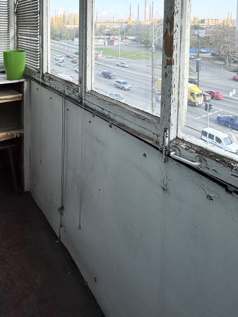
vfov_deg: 56.4
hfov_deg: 49.5
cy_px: 43
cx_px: 96
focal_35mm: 28
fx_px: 257
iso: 40
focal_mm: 2.22
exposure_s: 1/821
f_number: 2.2
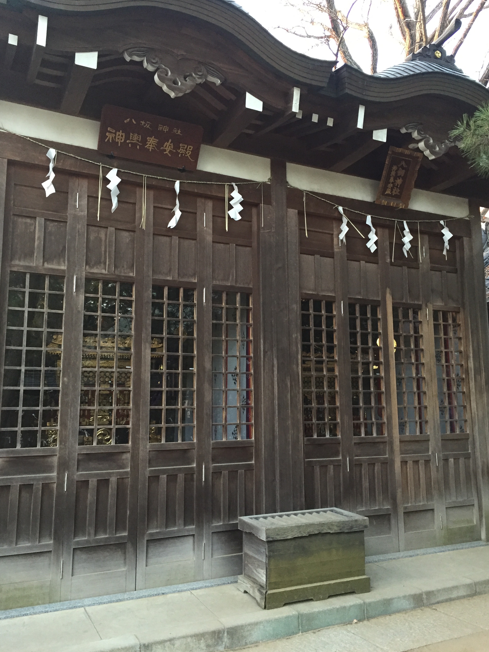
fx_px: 565
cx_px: 244
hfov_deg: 46.8
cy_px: 322
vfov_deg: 60.0
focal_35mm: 30
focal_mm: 4.15
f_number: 2.2
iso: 160
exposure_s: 1/30
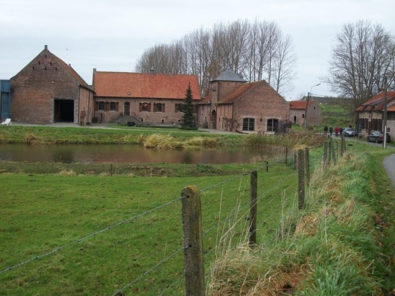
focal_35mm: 40
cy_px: 148
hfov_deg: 46.8
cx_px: 198
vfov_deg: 36.0
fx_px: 456
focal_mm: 7.1
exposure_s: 1/100
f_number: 3.2
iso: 80
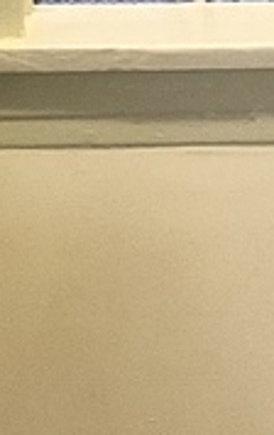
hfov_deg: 7.1
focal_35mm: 186
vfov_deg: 11.0
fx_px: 2212
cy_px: -108
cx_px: -15
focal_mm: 3
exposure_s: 1/44
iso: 320
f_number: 1.8
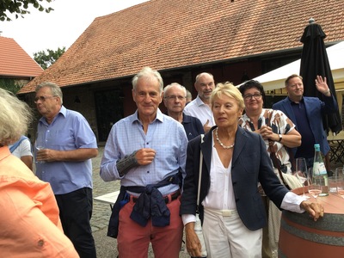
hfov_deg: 58.4
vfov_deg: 45.4
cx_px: 172
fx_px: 308
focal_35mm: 31
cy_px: 129
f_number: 2.4
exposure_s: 1/50
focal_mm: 3.3
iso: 25
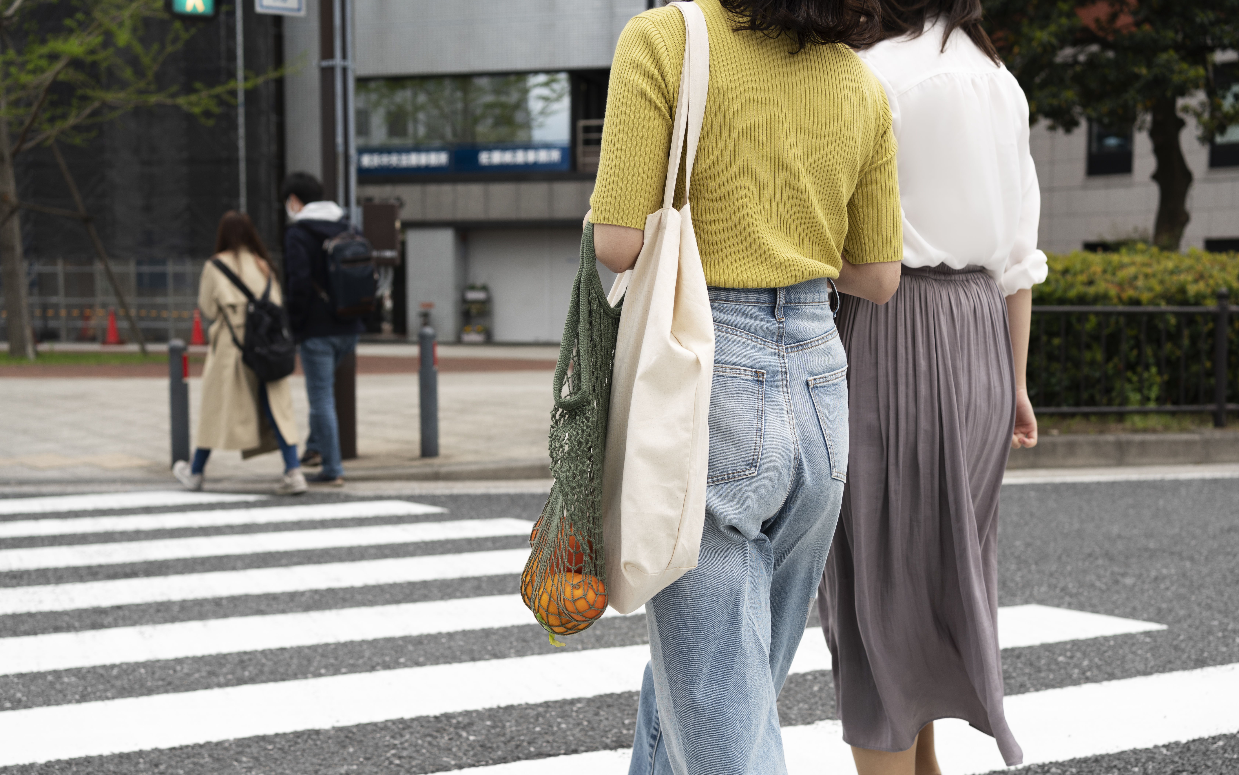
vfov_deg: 30.5
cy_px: 446
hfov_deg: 47.2
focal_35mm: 42
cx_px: 656
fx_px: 1418
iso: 100
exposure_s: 1/500
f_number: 4
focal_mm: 35
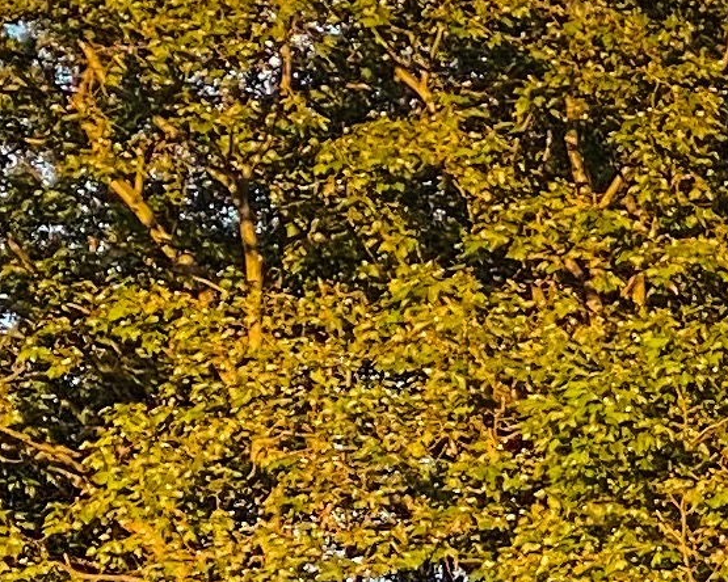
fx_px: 7950
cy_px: 696
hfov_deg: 5.1
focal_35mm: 369
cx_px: 1540
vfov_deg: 4.2
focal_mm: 6
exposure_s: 1/255
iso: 20
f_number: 2
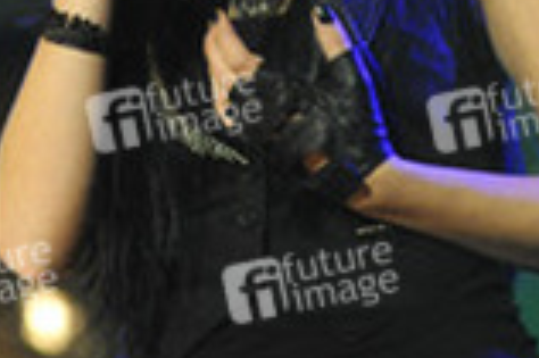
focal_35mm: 385
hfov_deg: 5.4
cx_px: 220
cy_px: -143
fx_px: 5758
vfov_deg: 3.6
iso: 3200
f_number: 5.6
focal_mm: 135
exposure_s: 1/250
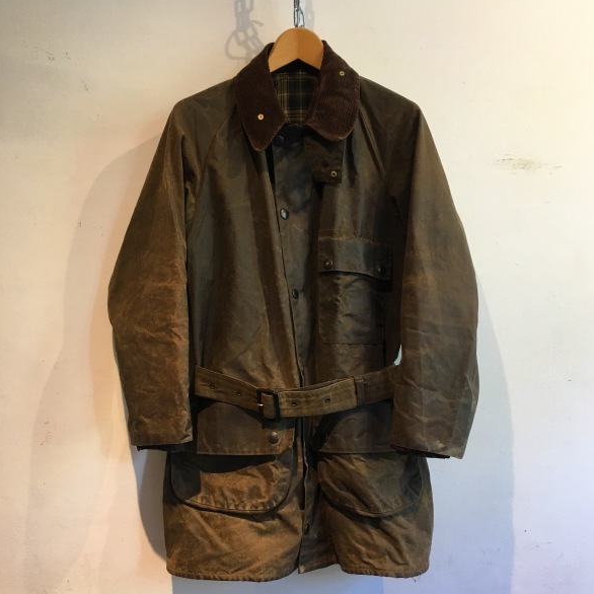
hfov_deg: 47.2
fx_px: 679
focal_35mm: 35
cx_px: 301
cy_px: 333
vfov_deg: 47.1
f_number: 2.2
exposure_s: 1/33
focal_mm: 4.15
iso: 64
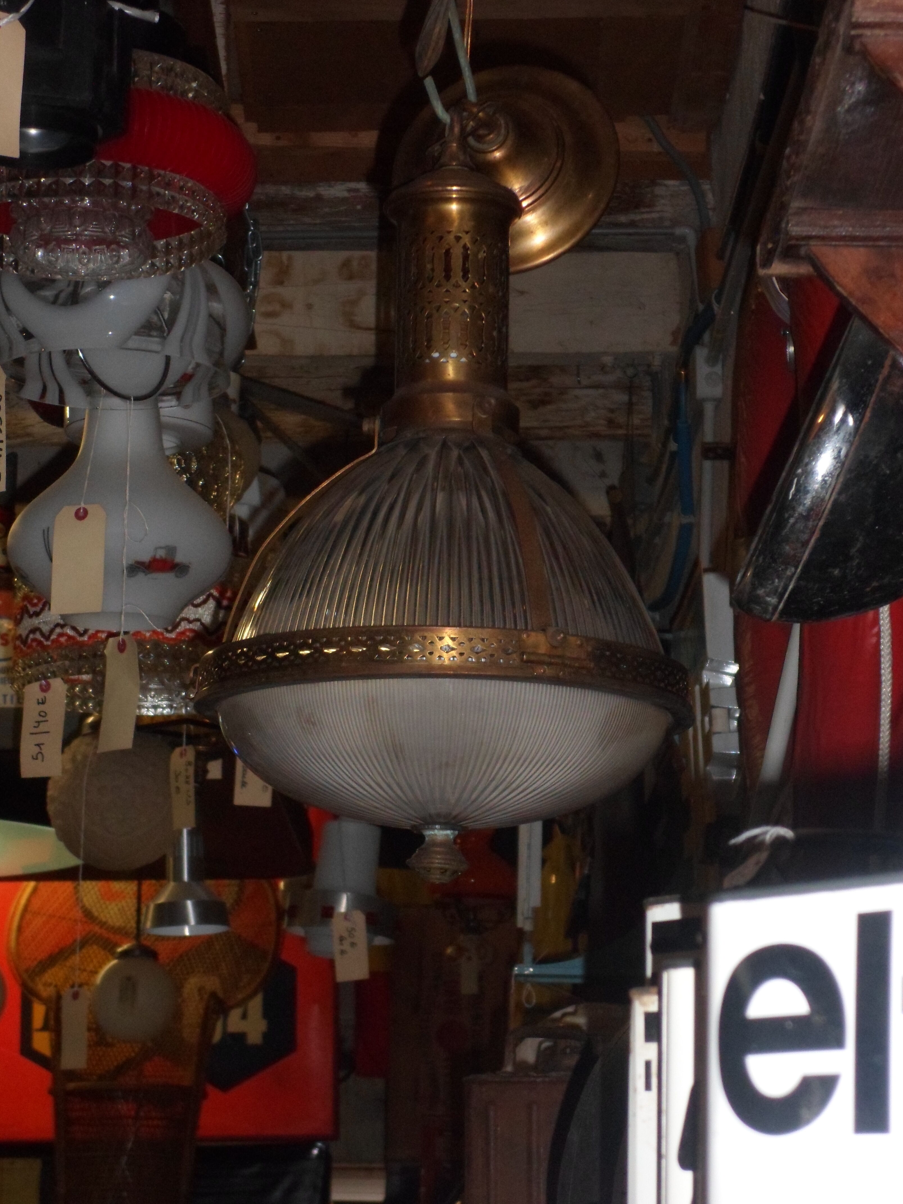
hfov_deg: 14.1
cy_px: 598
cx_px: 451
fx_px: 3652
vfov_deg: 18.7
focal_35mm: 105
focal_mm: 19.6
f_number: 5.1
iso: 320
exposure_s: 1/60
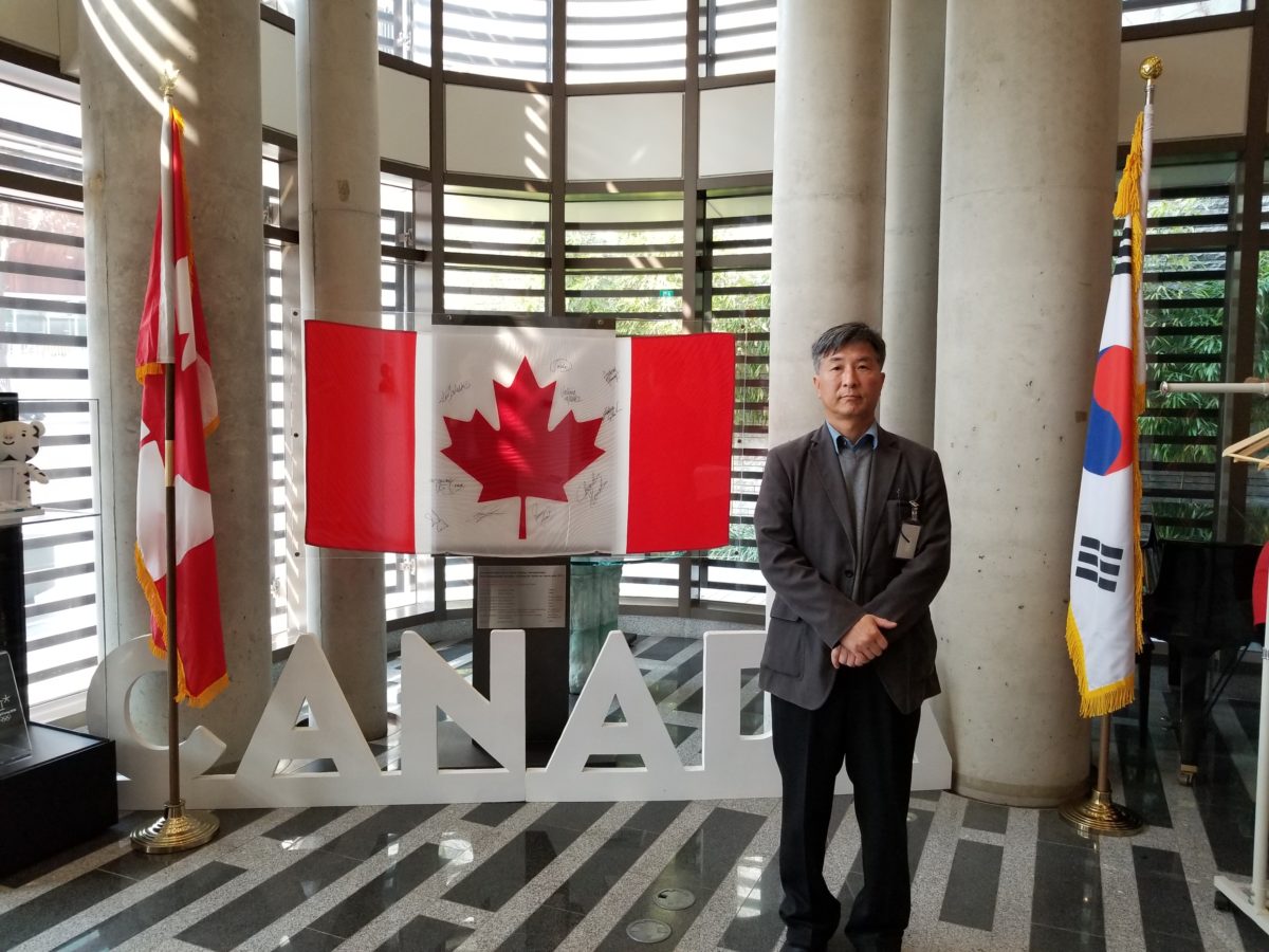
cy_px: 476
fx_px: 953
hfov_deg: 67.3
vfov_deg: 53.1
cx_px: 634
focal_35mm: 26
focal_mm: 4.25
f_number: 1.7
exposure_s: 1/60
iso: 160
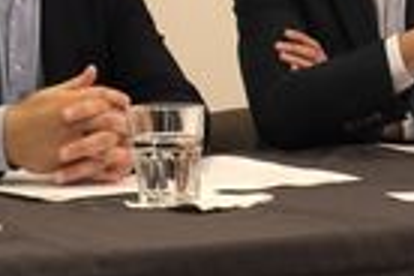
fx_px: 1276
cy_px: -300
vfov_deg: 11.1
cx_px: -3
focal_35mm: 111
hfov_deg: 18.0
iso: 3200
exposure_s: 1/200
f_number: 4
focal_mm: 16
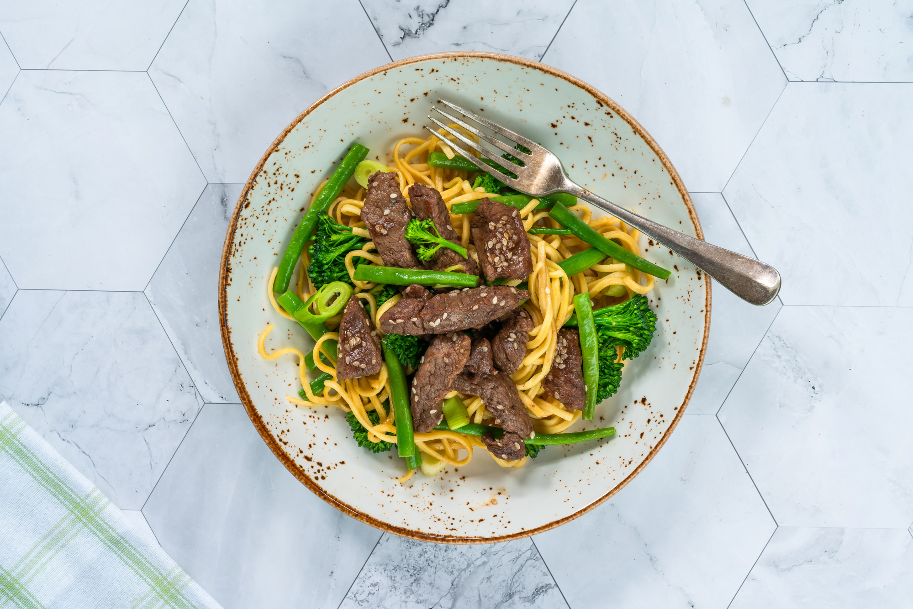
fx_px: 2283
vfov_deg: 15.2
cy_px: 304
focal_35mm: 90
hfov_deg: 22.6
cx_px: 456
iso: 100
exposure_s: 1/4
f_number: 11
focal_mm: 90
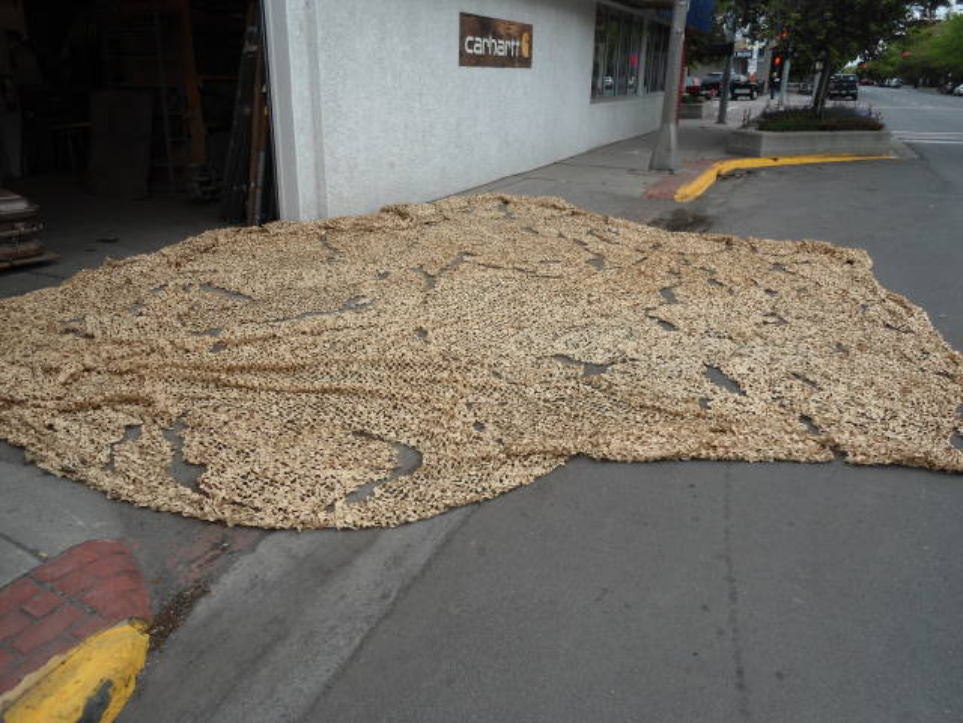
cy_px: 362
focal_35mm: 26
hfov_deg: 67.3
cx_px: 482
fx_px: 723
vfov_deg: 53.1
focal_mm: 4.7
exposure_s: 1/400
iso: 80
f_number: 2.8
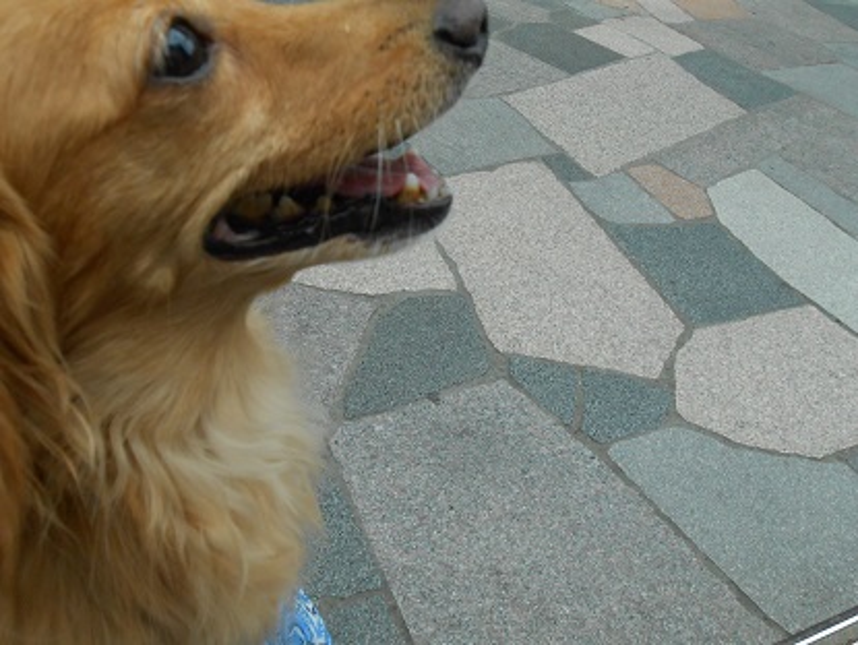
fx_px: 744
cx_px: 429
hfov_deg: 59.9
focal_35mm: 30
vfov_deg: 46.9
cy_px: 322
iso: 250
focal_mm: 5.3
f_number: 3.8
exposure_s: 1/250
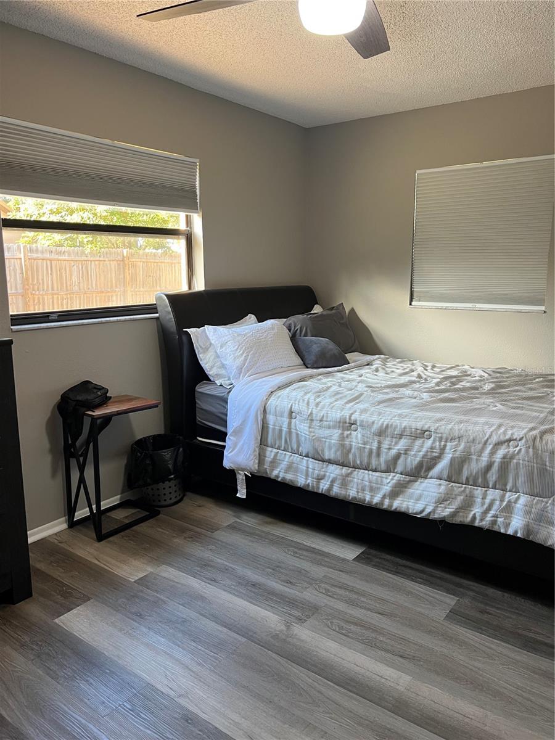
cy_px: 370
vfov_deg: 67.3
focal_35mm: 26
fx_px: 556
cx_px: 278
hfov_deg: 53.1
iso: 80
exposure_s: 1/60
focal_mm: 5.7
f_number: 1.5
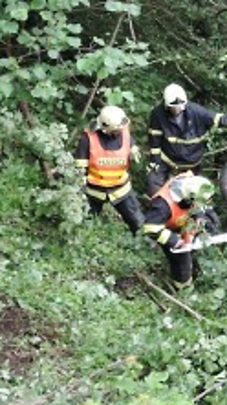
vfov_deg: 14.5
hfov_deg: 8.0
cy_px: 176
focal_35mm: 148
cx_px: 350
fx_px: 1587
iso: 360
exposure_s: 1/60
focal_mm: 16
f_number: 4.2
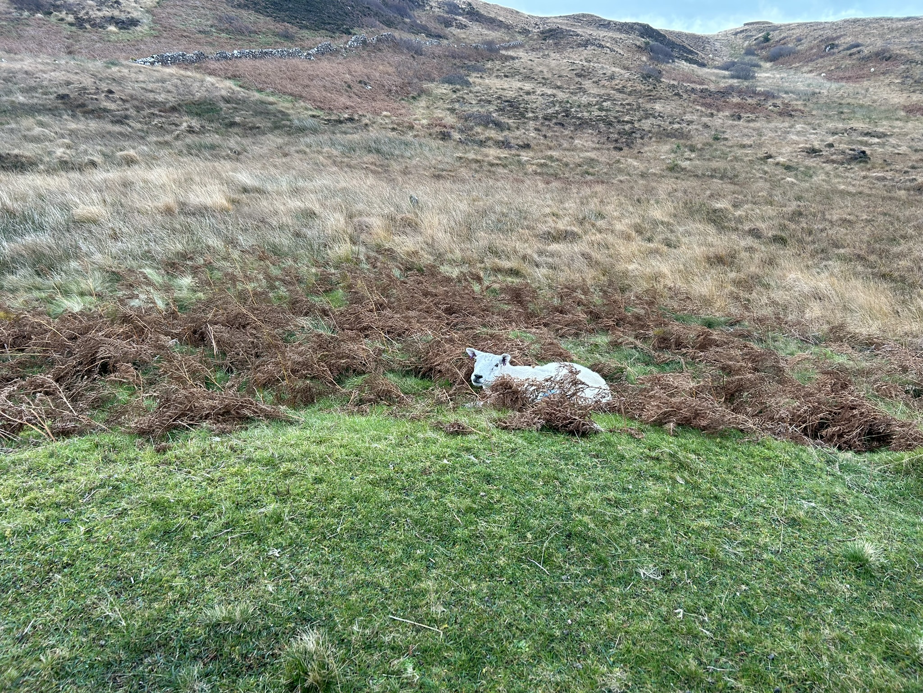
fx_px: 693
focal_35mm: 26
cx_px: 462
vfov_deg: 53.1
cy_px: 346
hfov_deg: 67.3
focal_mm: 5.7
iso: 50
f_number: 1.5
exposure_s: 1/380
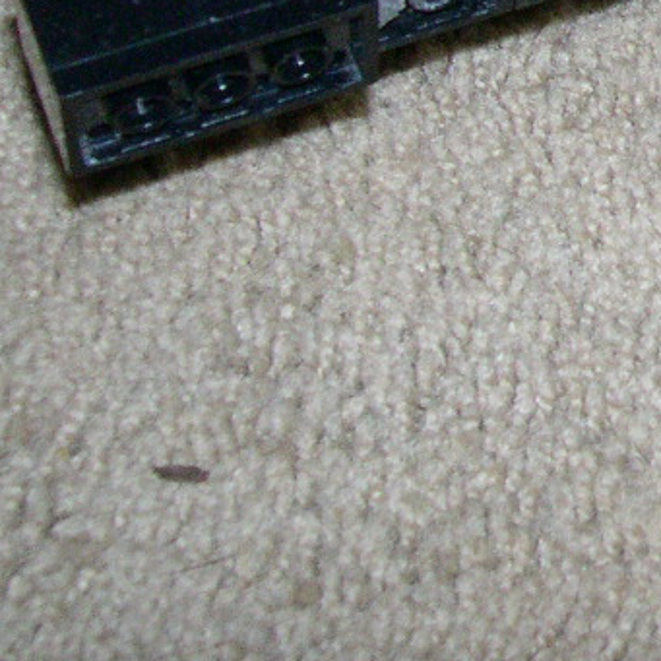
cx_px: 1190
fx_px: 2722
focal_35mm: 126
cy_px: -143
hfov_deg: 12.6
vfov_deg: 13.4
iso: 400
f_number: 7.6
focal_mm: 8
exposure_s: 1/60
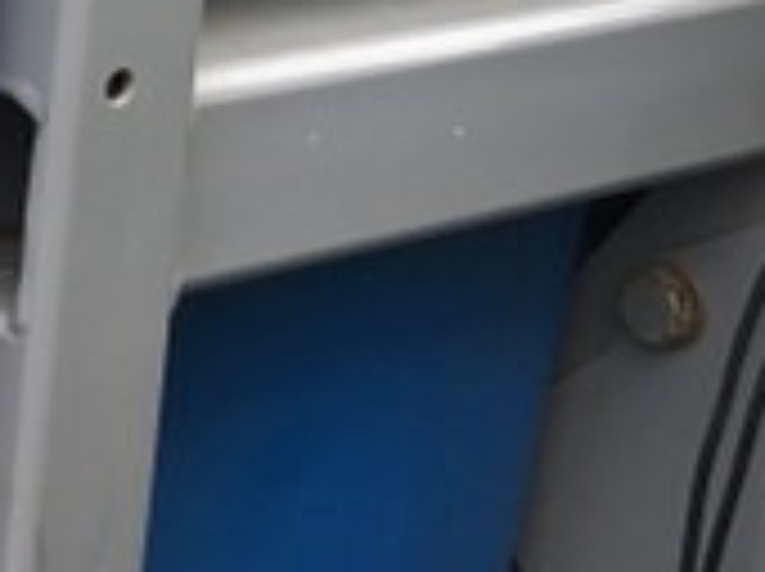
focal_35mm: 132
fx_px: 2913
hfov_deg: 14.4
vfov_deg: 10.3
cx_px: -202
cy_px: -563
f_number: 1.8
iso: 40
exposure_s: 1/250
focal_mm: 3.99
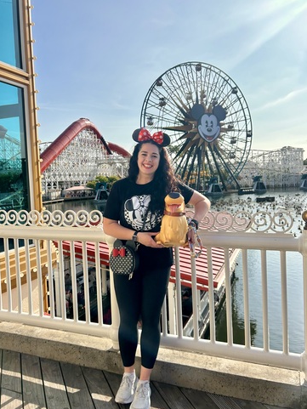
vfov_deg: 65.3
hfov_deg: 51.4
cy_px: 198
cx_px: 154
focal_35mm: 27
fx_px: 319
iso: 50
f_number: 1.5
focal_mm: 5.7
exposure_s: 1/6211
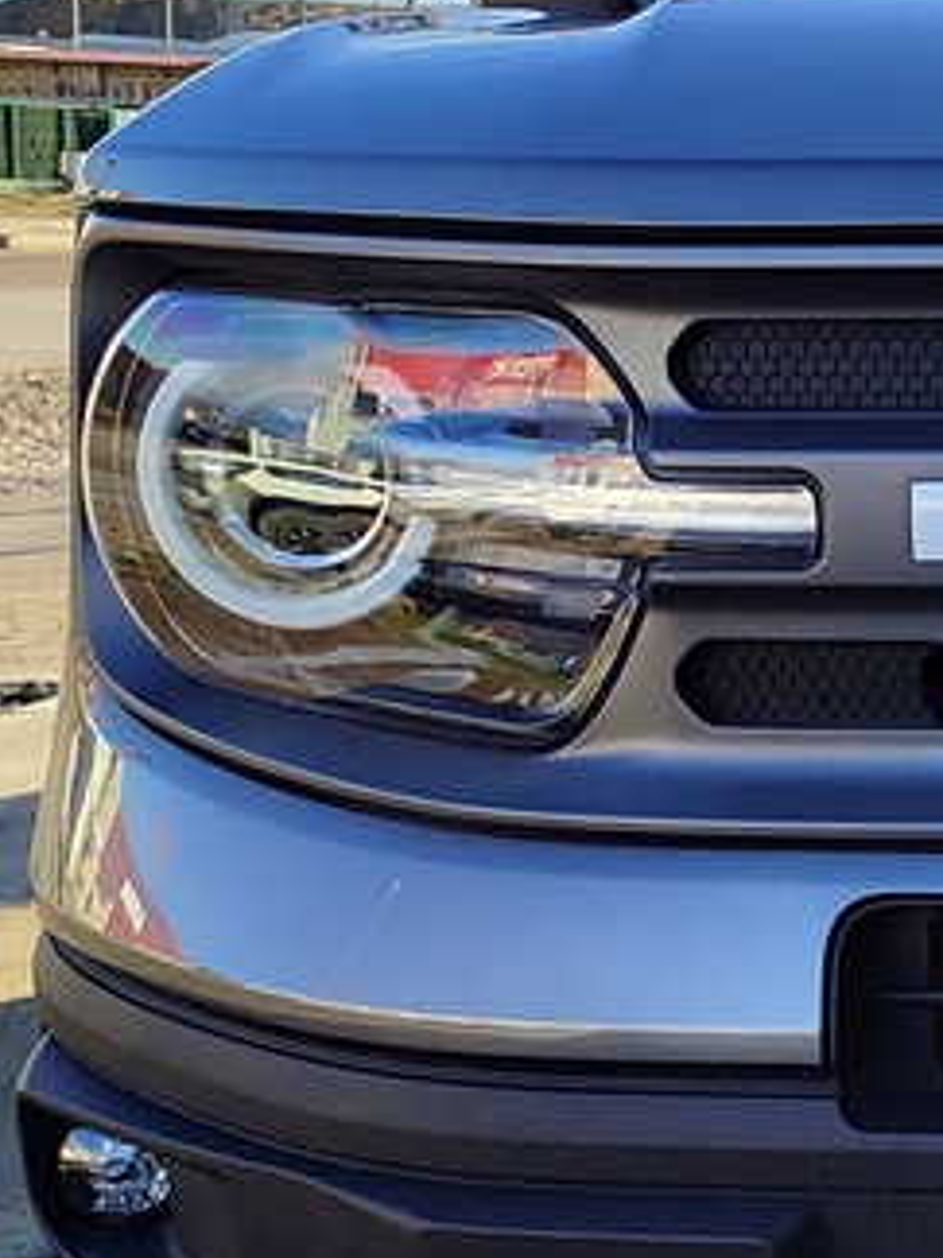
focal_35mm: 79
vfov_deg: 24.7
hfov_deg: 16.0
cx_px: 1673
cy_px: 656
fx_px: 2869
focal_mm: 5.95
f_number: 1.89
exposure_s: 1/516
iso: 50
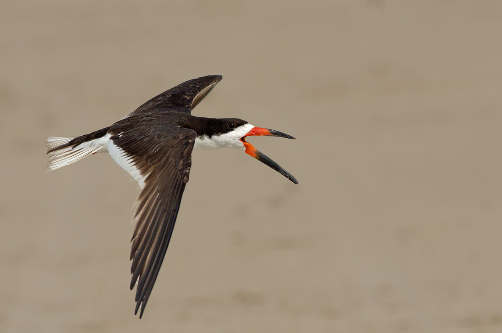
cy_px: 166
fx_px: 4175
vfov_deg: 4.6
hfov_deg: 6.9
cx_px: 251
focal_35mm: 300
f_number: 8
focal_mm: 300
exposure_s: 1/5000
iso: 1000
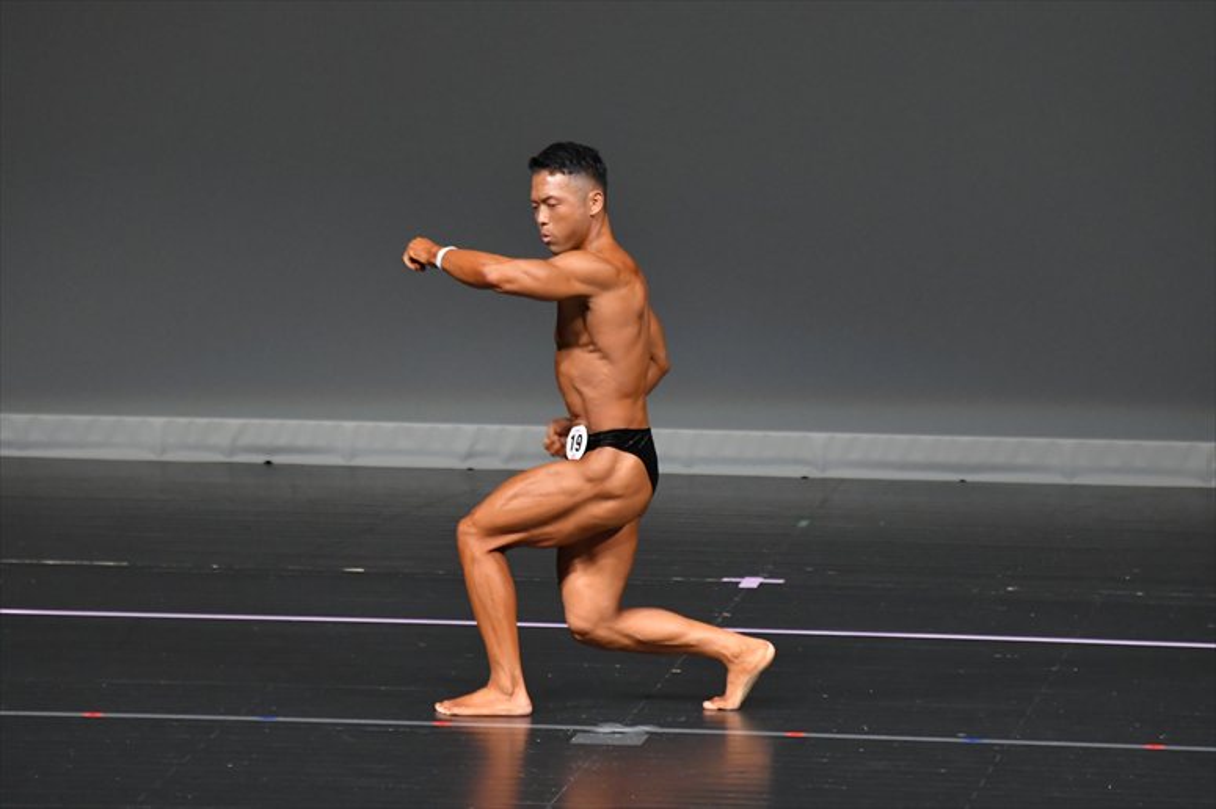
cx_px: 608
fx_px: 11648
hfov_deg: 6.0
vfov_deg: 4.0
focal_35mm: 345
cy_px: 404
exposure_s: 1/400
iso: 4000
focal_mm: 230
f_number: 5.6
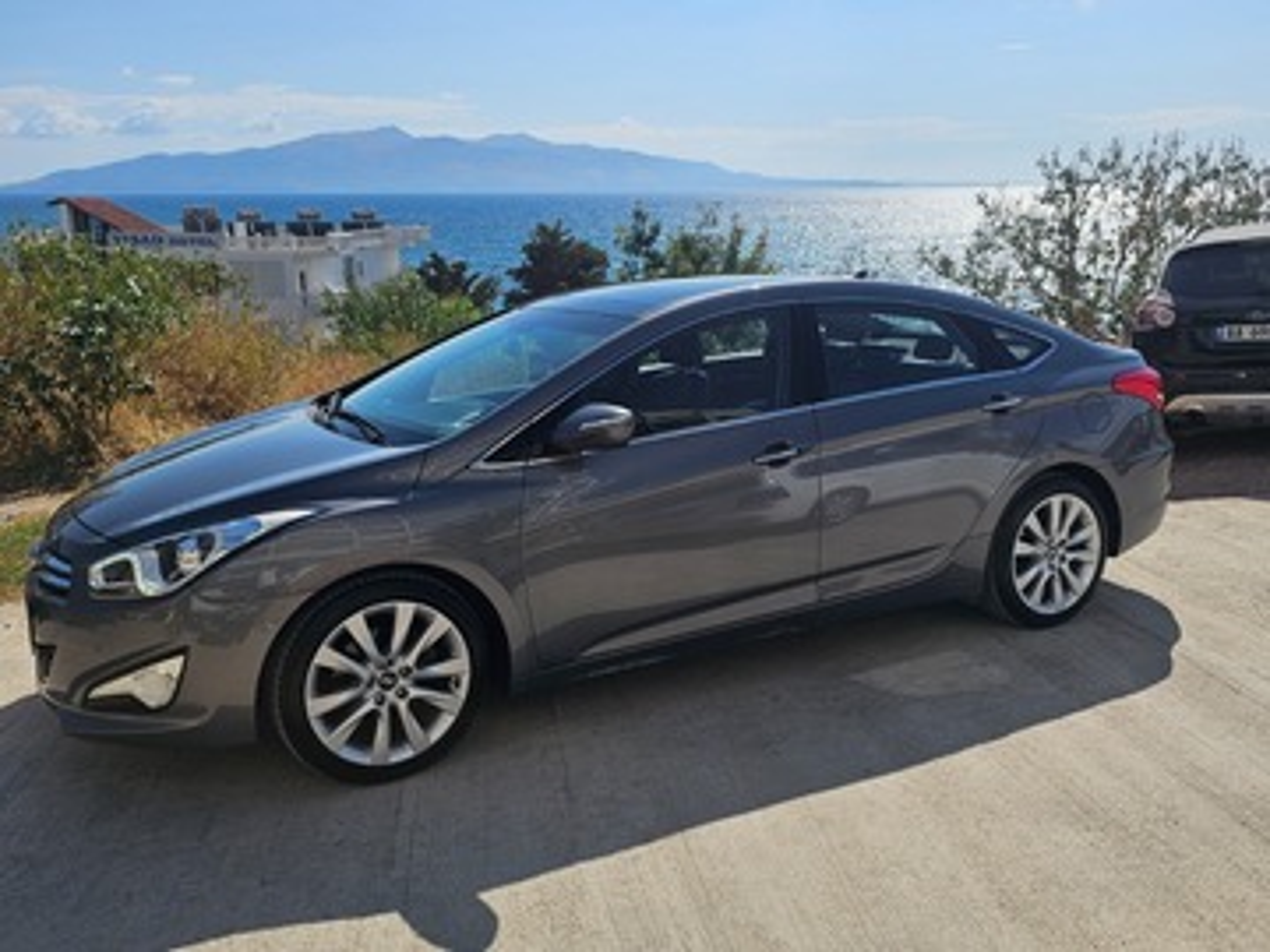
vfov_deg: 58.9
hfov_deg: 73.9
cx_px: 635
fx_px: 844
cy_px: 476
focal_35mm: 23
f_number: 1.7
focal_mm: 6.3
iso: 10
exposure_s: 1/1765
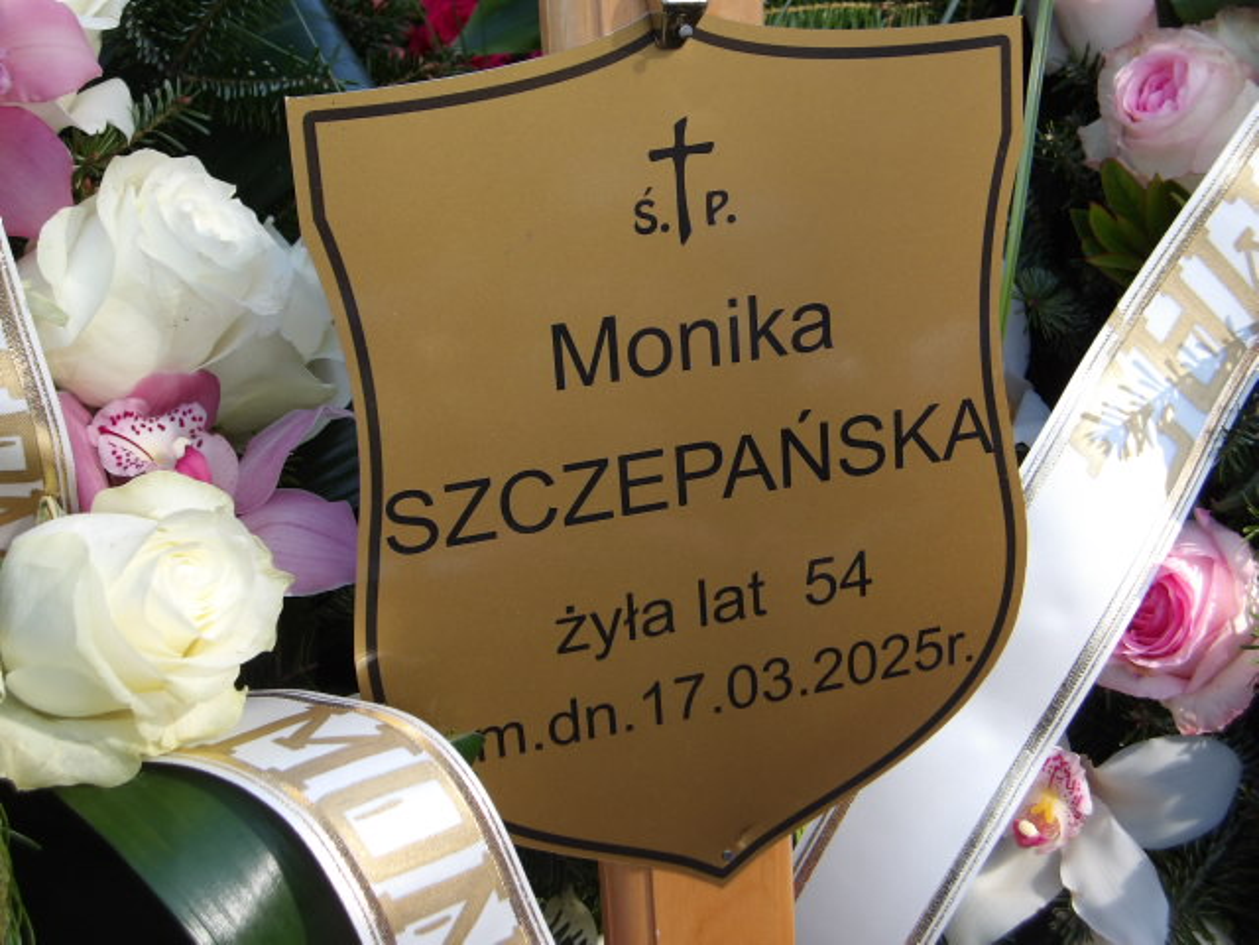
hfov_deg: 36.2
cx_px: 630
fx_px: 1928
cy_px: 472
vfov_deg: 27.5
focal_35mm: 53
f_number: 4.2
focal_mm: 9.4
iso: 100
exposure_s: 1/172
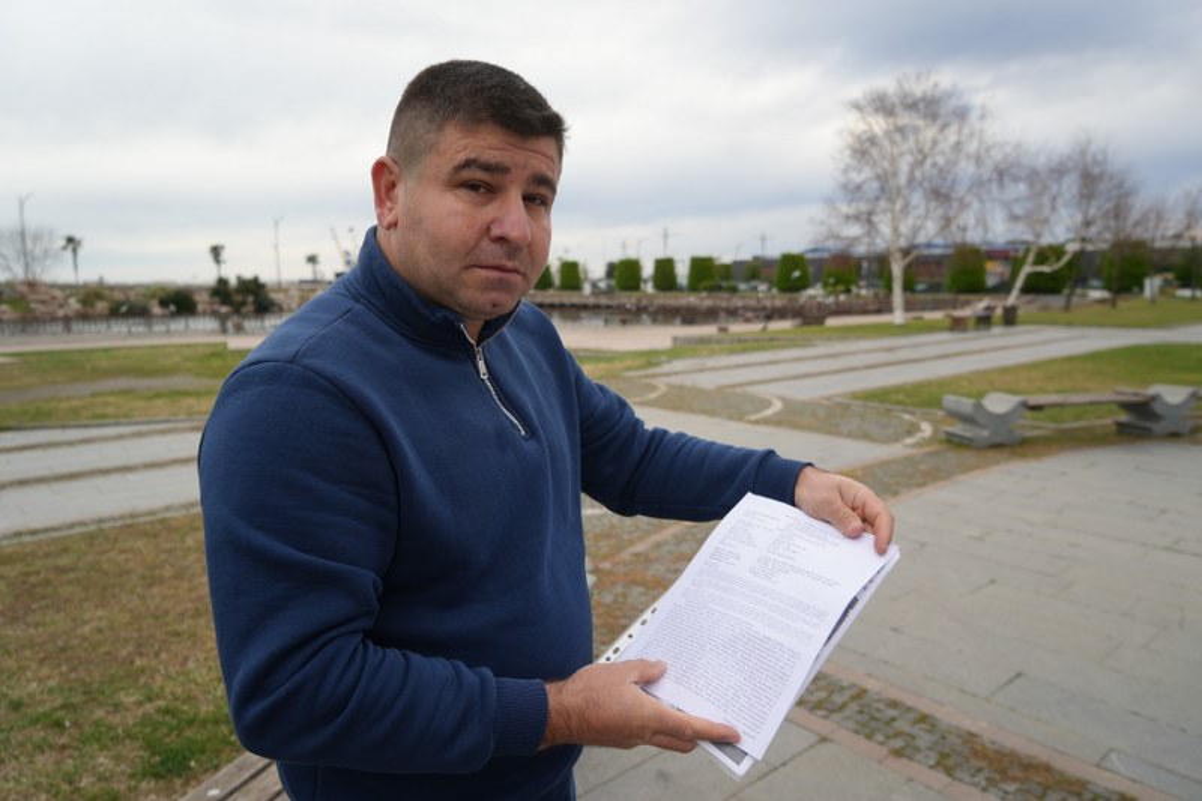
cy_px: 400
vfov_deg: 51.3
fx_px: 834
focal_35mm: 25
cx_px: 601
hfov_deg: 71.5
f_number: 4.5
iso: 100
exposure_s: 1/250
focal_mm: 25
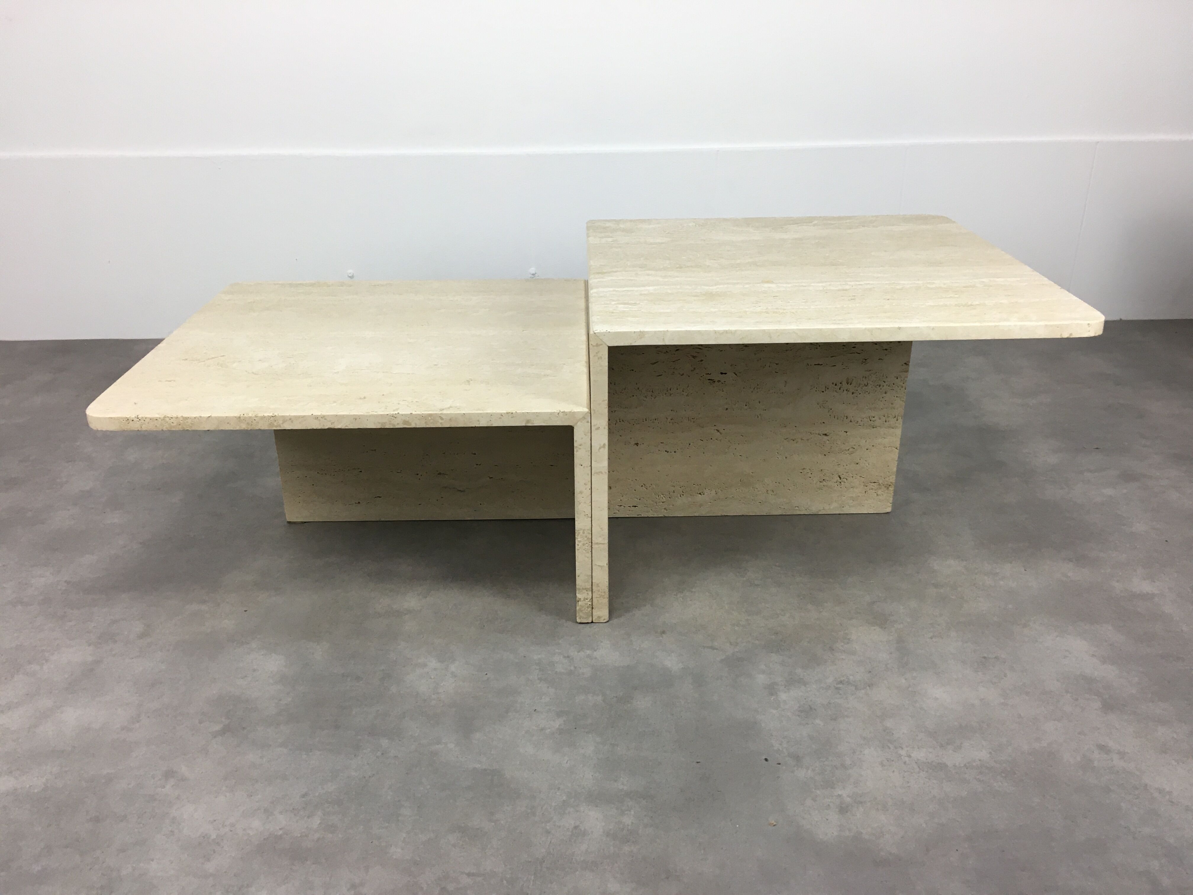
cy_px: 448
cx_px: 596
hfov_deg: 61.7
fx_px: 999
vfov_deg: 48.2
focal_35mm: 29
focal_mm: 4.15
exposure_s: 1/33
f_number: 2.2
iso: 50
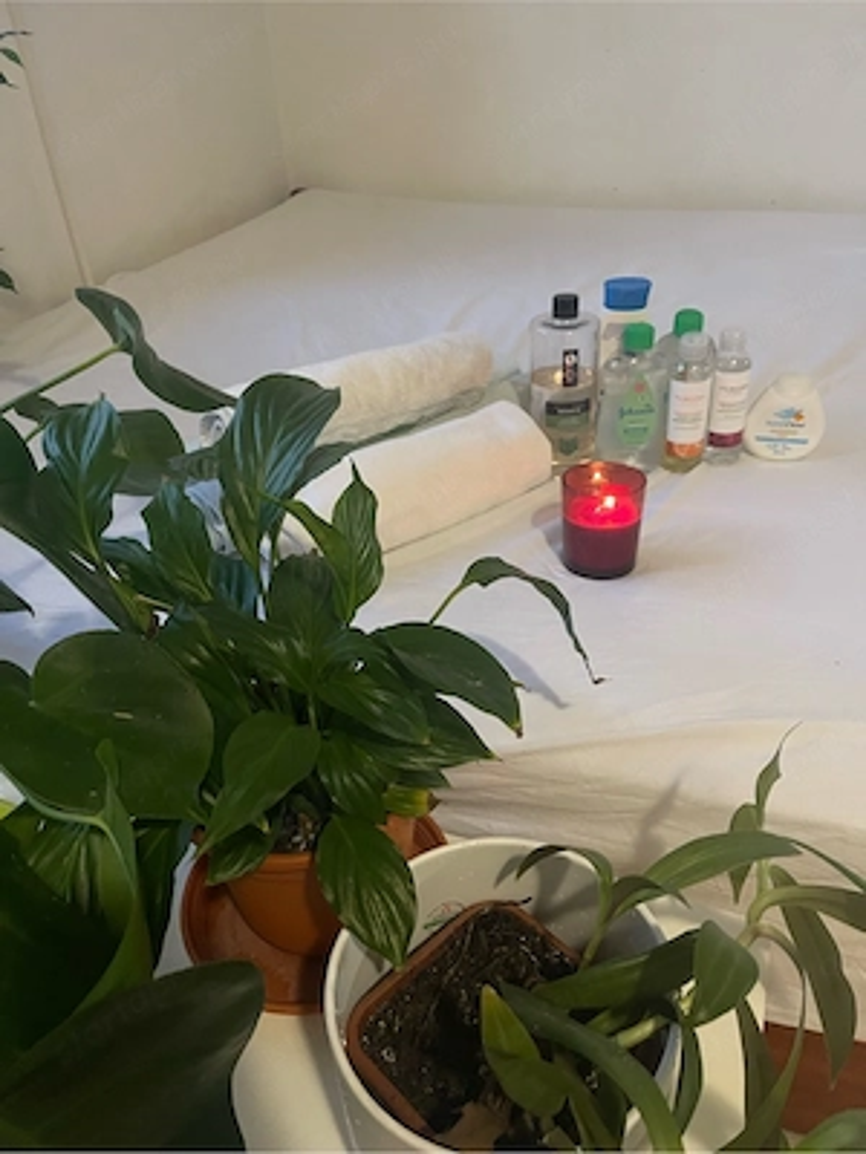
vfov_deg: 69.4
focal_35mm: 25
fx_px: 834
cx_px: 433
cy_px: 577
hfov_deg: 54.9
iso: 500
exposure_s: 1/25
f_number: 1.6
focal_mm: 5.1
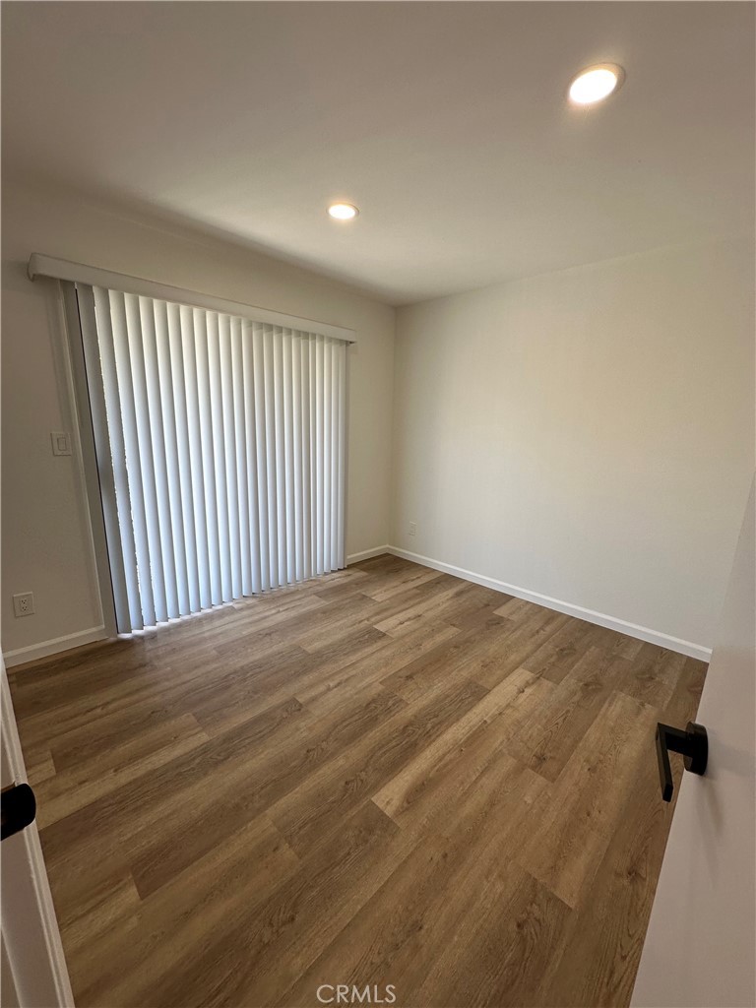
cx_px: 378
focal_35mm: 14
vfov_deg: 102.1
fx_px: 408
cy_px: 504
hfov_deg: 85.7
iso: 64
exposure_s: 1/120
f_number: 2.2
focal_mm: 2.22
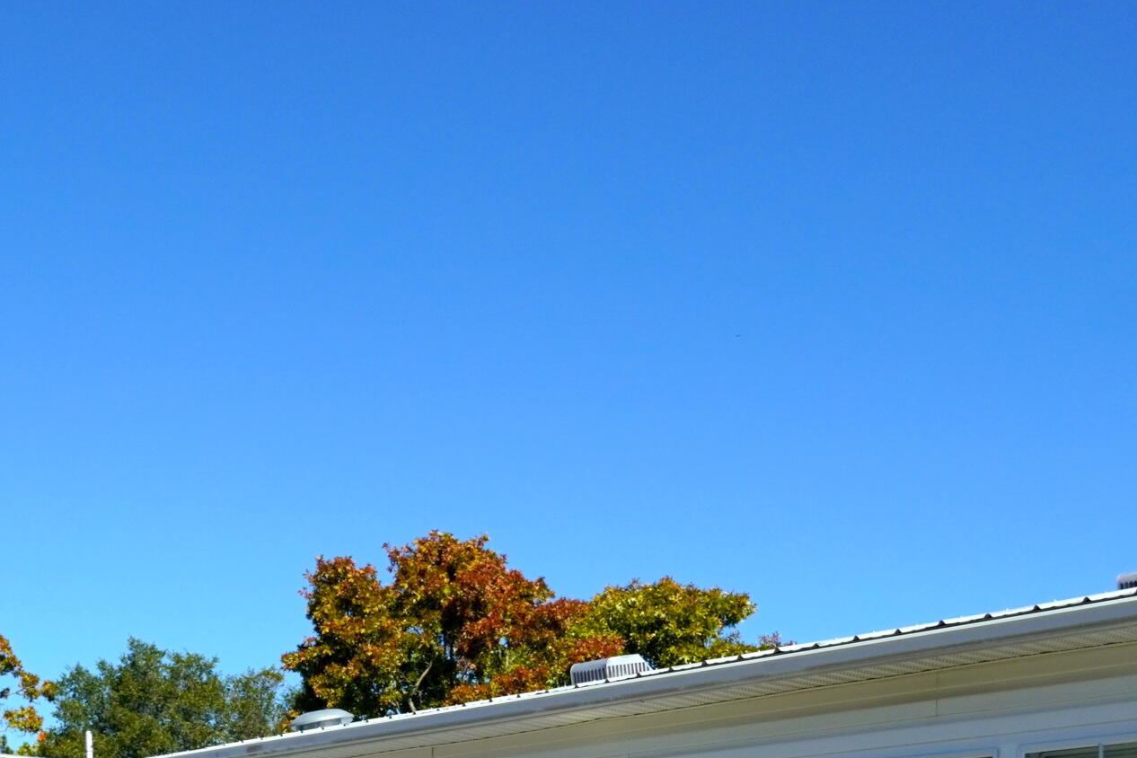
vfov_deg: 20.3
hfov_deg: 31.1
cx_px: 334
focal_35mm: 64
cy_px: 836
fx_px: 2021
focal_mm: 18
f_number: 8
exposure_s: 1/1000
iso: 250
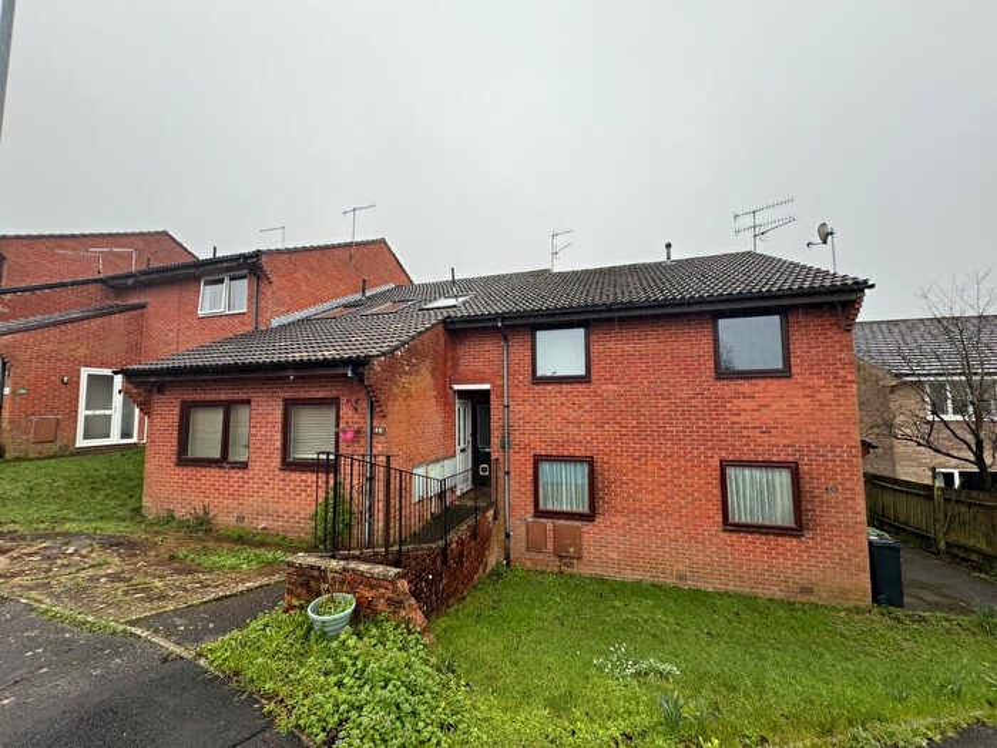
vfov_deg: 85.7
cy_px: 374
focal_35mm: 14
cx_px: 498
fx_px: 403
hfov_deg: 102.1
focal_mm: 2.22
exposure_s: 1/241
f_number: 2.2
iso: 40
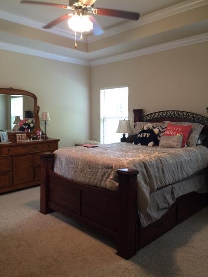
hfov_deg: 48.2
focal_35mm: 29
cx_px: 104
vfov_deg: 61.7
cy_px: 138
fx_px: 232
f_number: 2.2
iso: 50
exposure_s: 1/15
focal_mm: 4.15
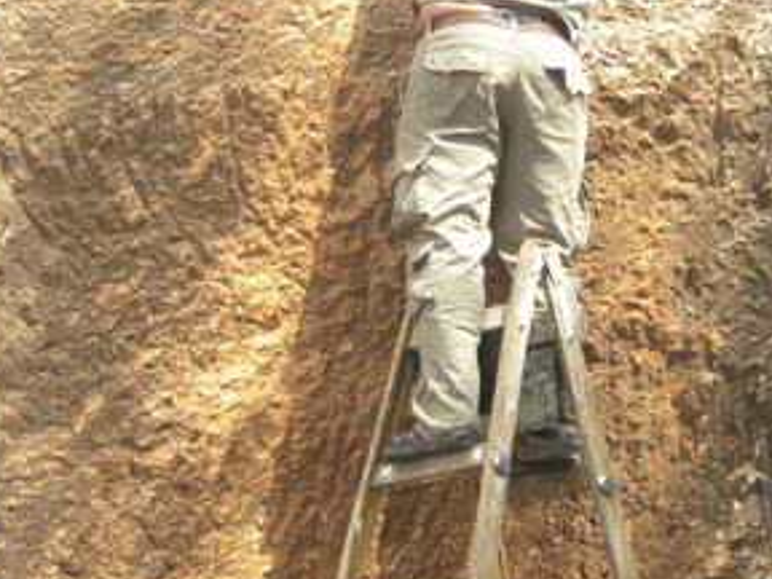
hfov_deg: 10.5
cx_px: 520
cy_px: -35
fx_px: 4215
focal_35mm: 189
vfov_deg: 7.8
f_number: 5.1
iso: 90
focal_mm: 15
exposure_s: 1/190
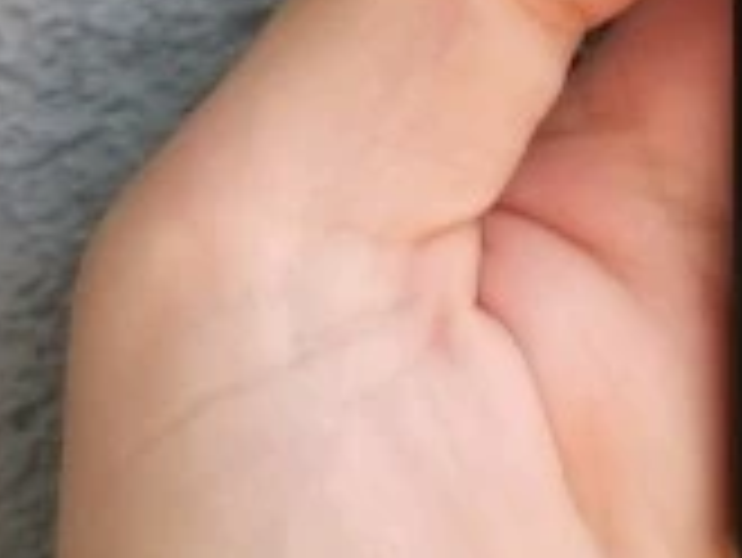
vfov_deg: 7.0
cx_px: 1367
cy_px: -554
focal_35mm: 204
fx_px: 4376
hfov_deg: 9.2
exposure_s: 1/295
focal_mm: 5.56
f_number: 1.6
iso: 50
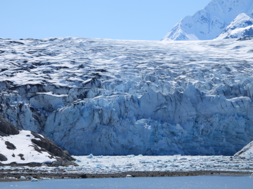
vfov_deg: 8.0
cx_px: 126
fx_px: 1352
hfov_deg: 10.7
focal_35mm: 185
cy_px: 94
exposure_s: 1/1600
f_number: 5
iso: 100
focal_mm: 33
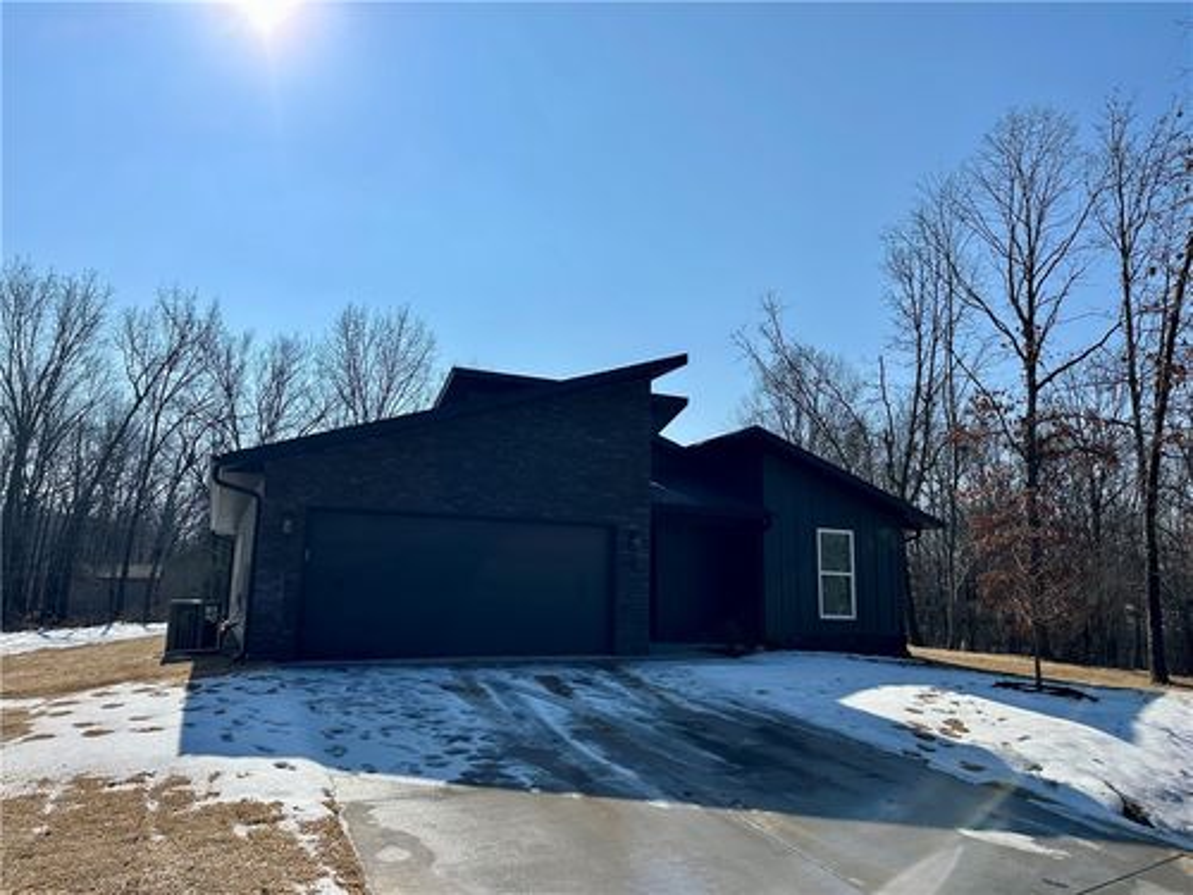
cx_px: 596
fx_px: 827
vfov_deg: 56.8
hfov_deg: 71.6
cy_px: 448
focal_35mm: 24
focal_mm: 6.86
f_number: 1.78
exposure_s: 1/10753
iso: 80
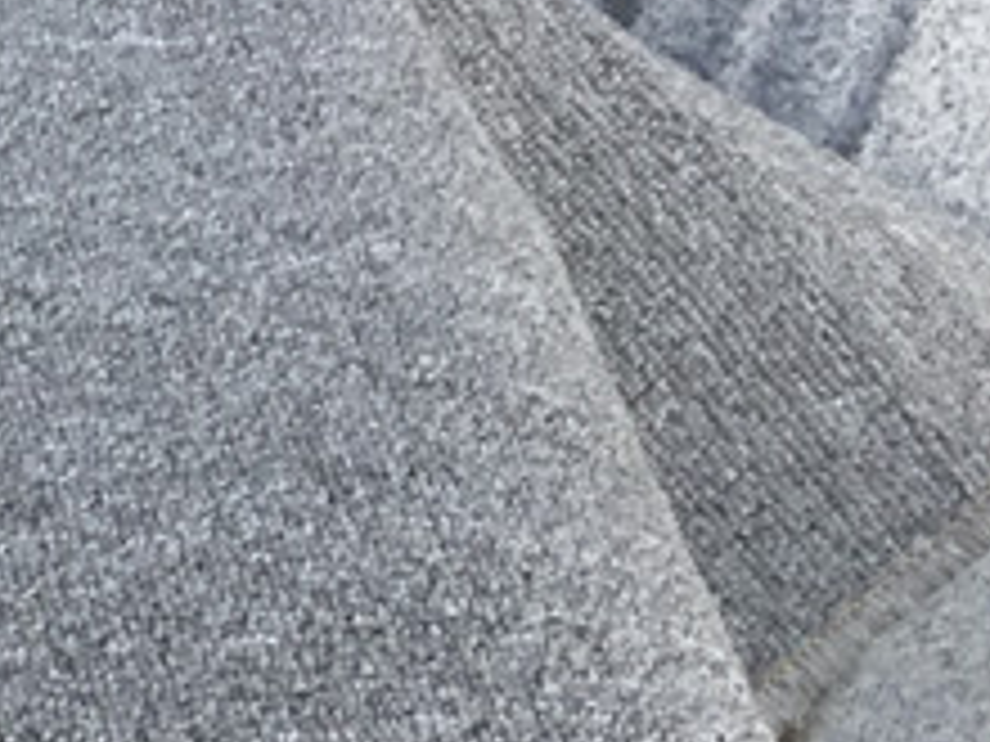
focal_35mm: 127
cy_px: 978
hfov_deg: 13.6
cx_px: -878
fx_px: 3632
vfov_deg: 11.4
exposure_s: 1/124
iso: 25
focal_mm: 3.3
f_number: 2.4
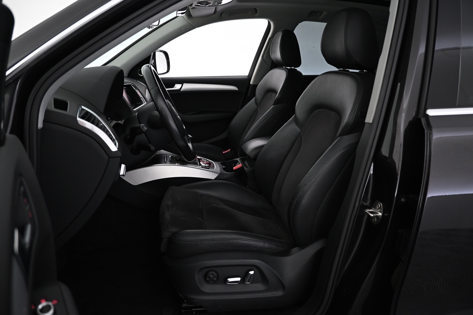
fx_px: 315
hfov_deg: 73.7
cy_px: 158
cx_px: 236
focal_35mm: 24
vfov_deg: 53.1
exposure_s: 1/30
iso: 640
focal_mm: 16
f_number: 3.5
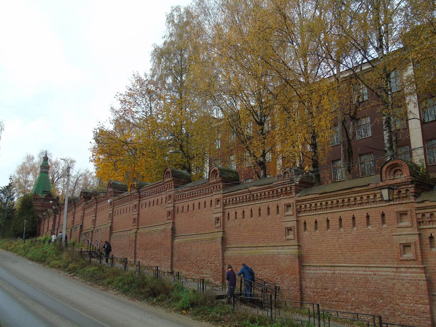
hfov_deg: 61.7
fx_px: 365
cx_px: 218
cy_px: 164
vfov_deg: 48.2
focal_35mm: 29
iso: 80
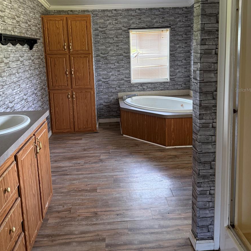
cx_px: 127
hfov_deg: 55.6
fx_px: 238
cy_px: 90
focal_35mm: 29
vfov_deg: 54.8
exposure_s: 1/60
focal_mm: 6.76
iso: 250
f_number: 1.78
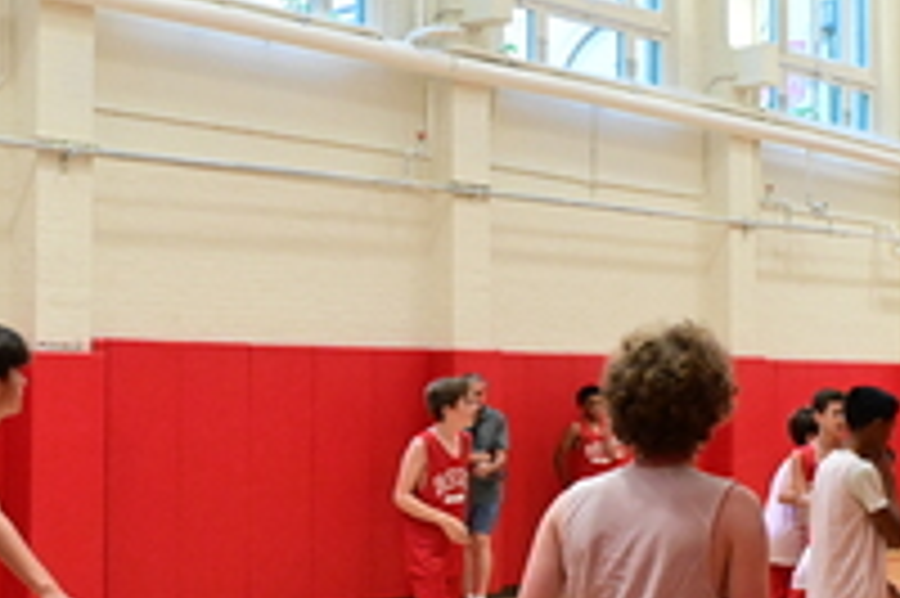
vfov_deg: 18.9
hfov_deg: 28.0
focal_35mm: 72
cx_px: 356
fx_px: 1798
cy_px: 319
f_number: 3.5
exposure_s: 1/400
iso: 5000
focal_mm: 24
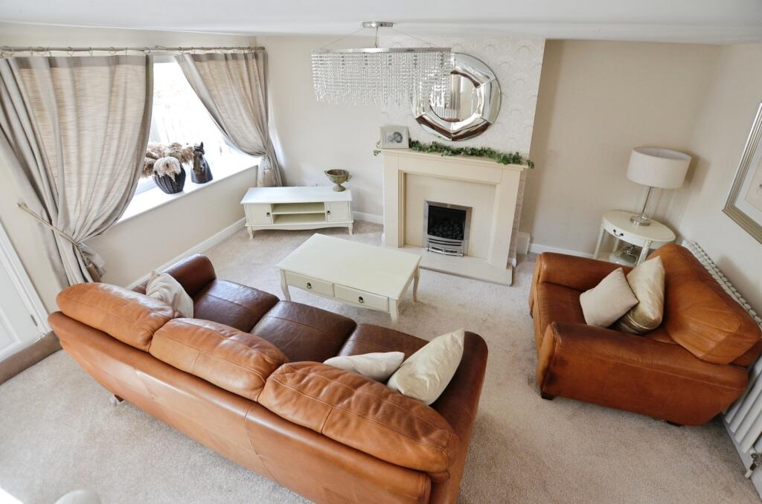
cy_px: 252
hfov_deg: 100.5
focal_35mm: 15
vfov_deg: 77.1
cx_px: 381
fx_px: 317
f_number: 4
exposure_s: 1/60
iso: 560
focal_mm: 10
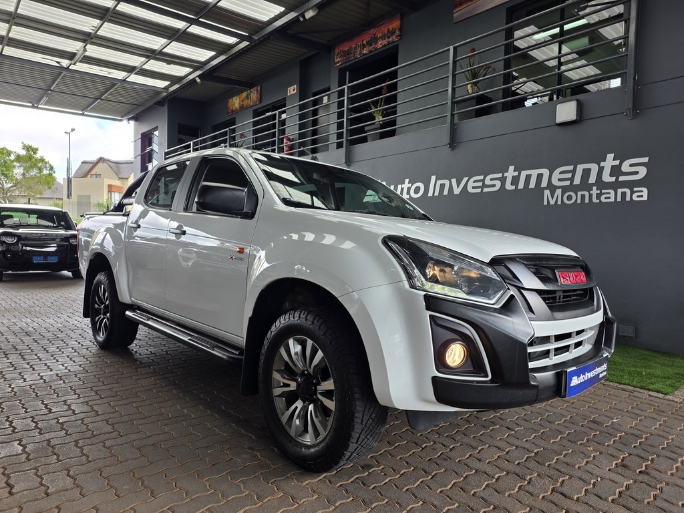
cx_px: 342
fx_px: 454
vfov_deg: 58.9
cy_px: 256
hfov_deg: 73.9
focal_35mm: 23
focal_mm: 6.25
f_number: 1.7
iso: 12
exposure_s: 1/69.1
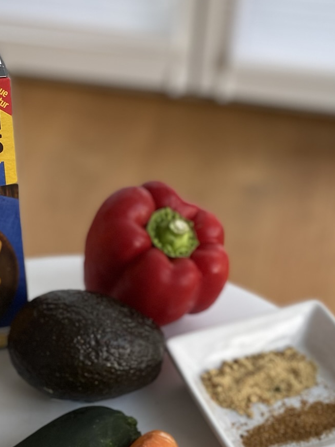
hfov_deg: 24.0
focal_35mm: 60
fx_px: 774
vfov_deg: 30.7
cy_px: 403
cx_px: 68
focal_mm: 4.25
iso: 80
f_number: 1.8
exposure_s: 1/50
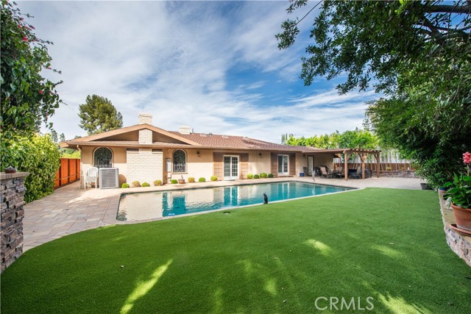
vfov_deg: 81.2
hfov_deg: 104.2
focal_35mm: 14
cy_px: 157
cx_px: 236
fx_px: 183
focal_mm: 14
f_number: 7.1
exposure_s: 1/800
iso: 400
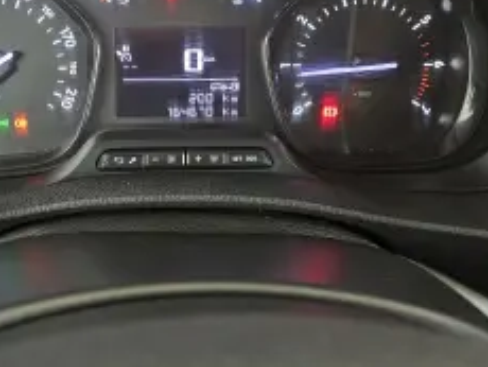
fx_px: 508
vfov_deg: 38.5
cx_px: 172
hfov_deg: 50.6
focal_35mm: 36
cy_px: 85
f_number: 1.7
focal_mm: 6.3
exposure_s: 1/25
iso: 800
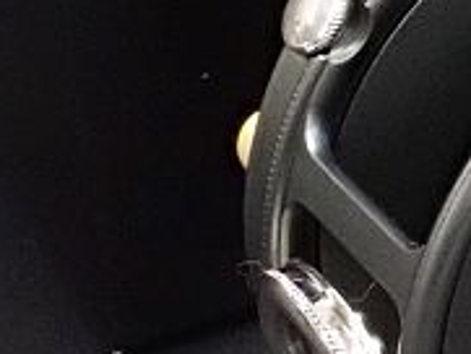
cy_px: -62
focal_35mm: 177
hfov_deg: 10.8
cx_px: 679
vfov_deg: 8.3
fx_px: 2410
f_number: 4
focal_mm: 7.34
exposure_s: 1/30
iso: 1600
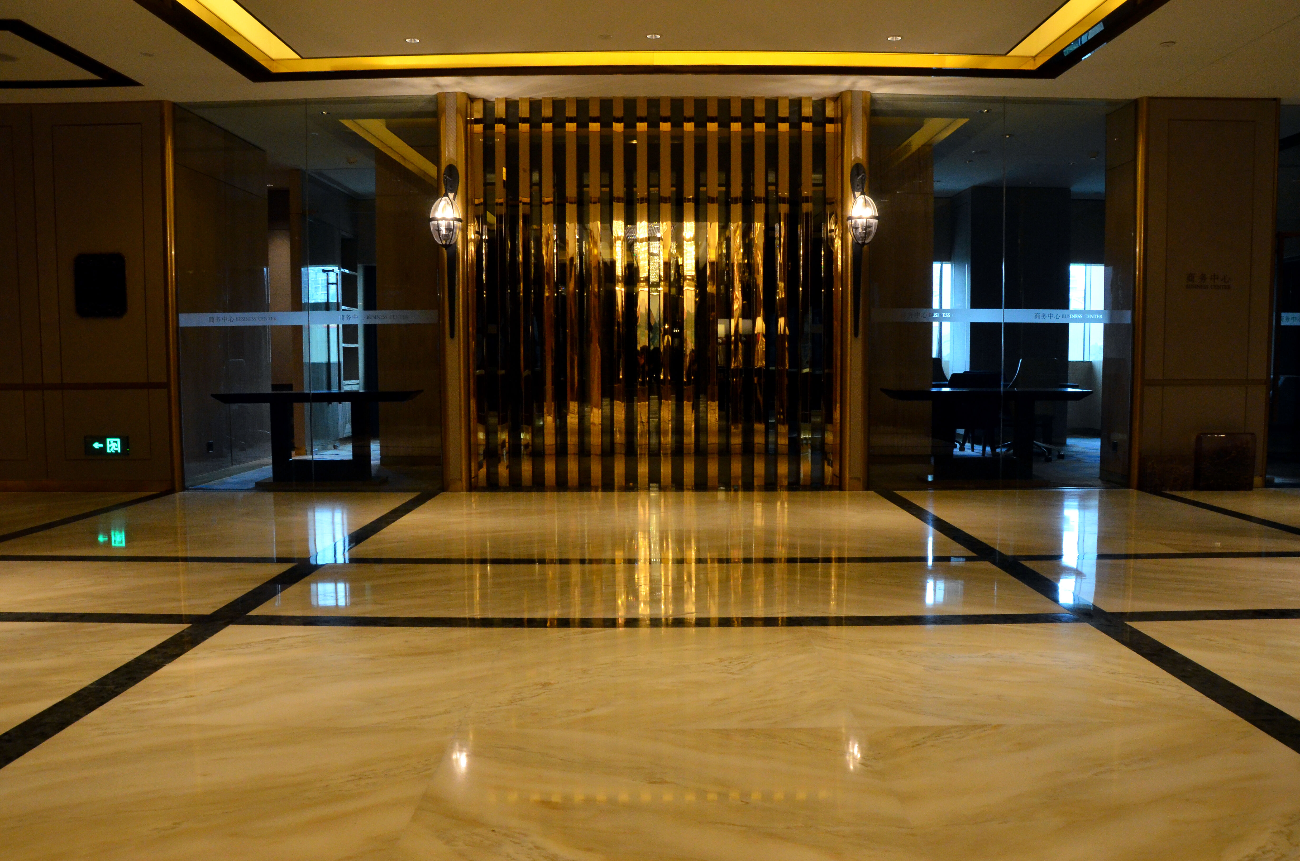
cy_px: 430
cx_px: 650
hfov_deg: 67.5
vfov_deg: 47.7
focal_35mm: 27
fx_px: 973
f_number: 11
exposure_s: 1/15
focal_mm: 18
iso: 2000
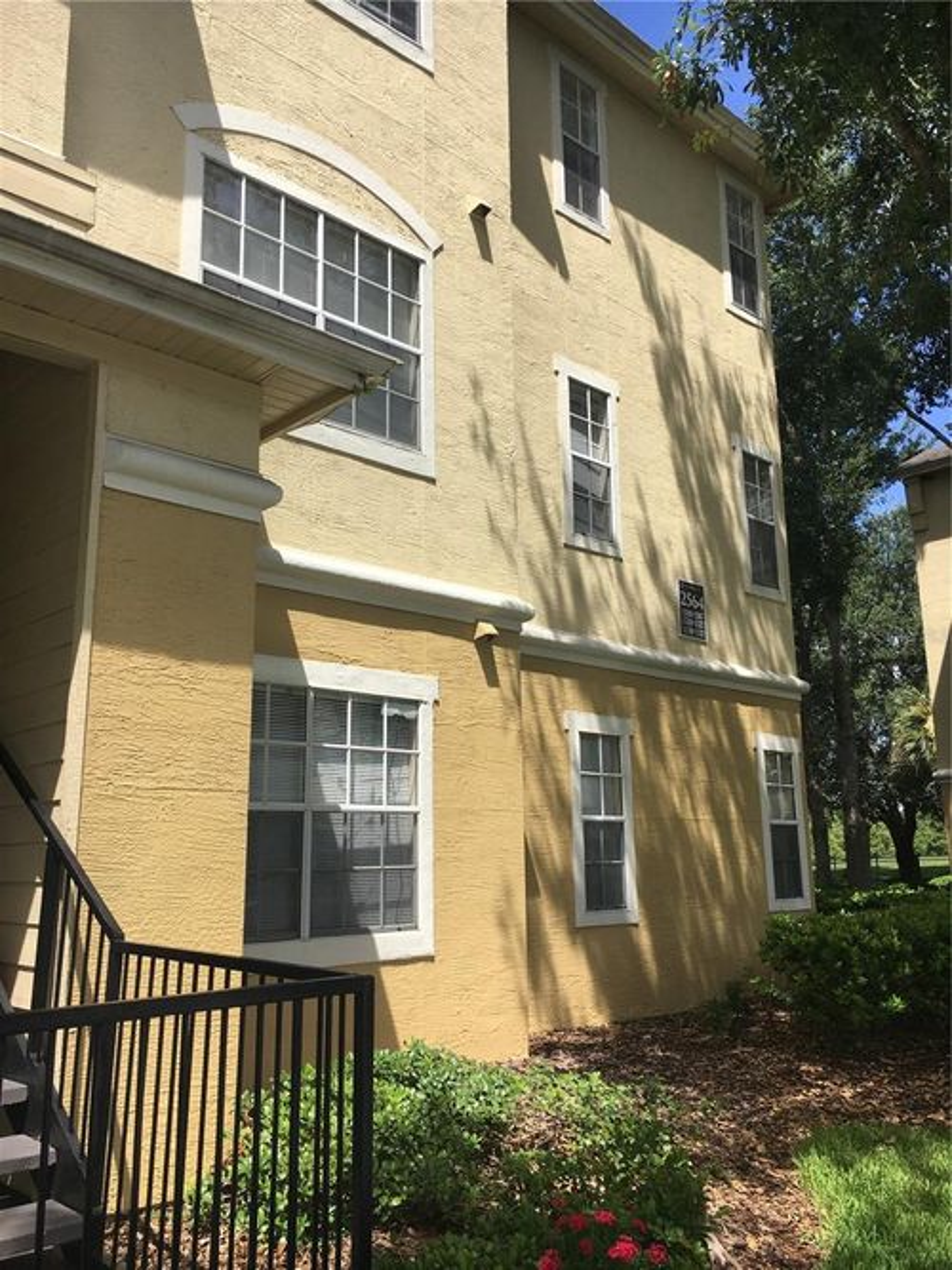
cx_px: 476
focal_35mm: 29
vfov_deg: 61.7
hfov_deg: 48.2
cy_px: 635
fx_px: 1064
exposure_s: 1/1241
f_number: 2.2
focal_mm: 4.15
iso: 25
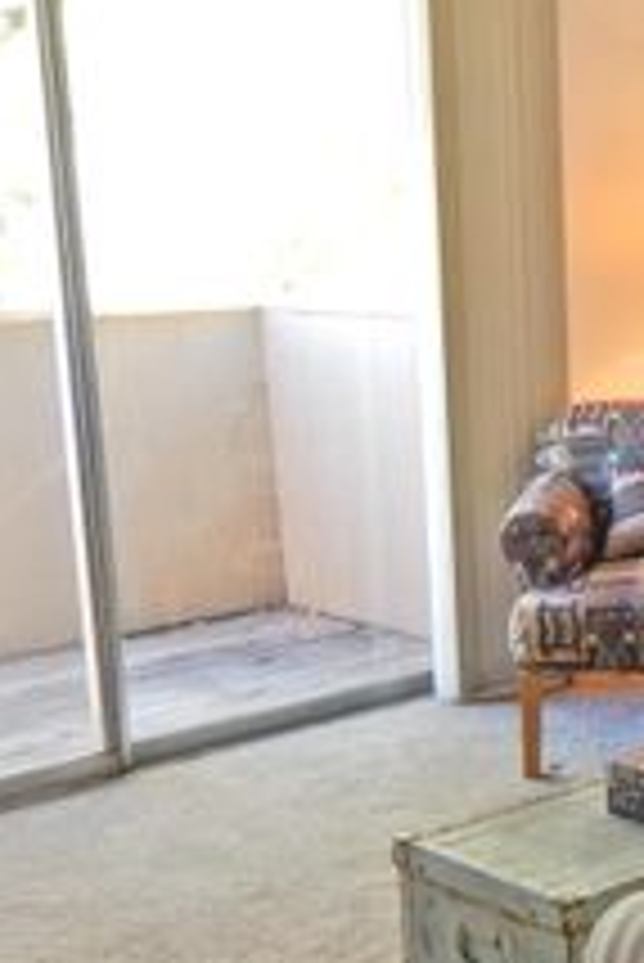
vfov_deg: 29.5
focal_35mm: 68
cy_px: 614
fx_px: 1822
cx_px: 869
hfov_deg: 18.5
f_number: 3.2
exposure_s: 1/30
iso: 180
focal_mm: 5.1
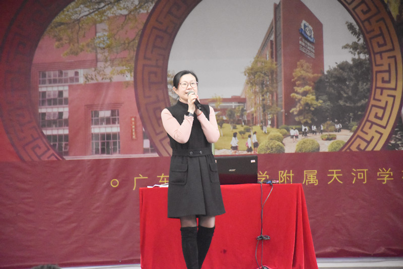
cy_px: 134
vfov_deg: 6.5
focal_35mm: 210
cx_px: 202
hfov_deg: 9.8
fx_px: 2350
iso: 9000
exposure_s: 1/125
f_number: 5.6
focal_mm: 140
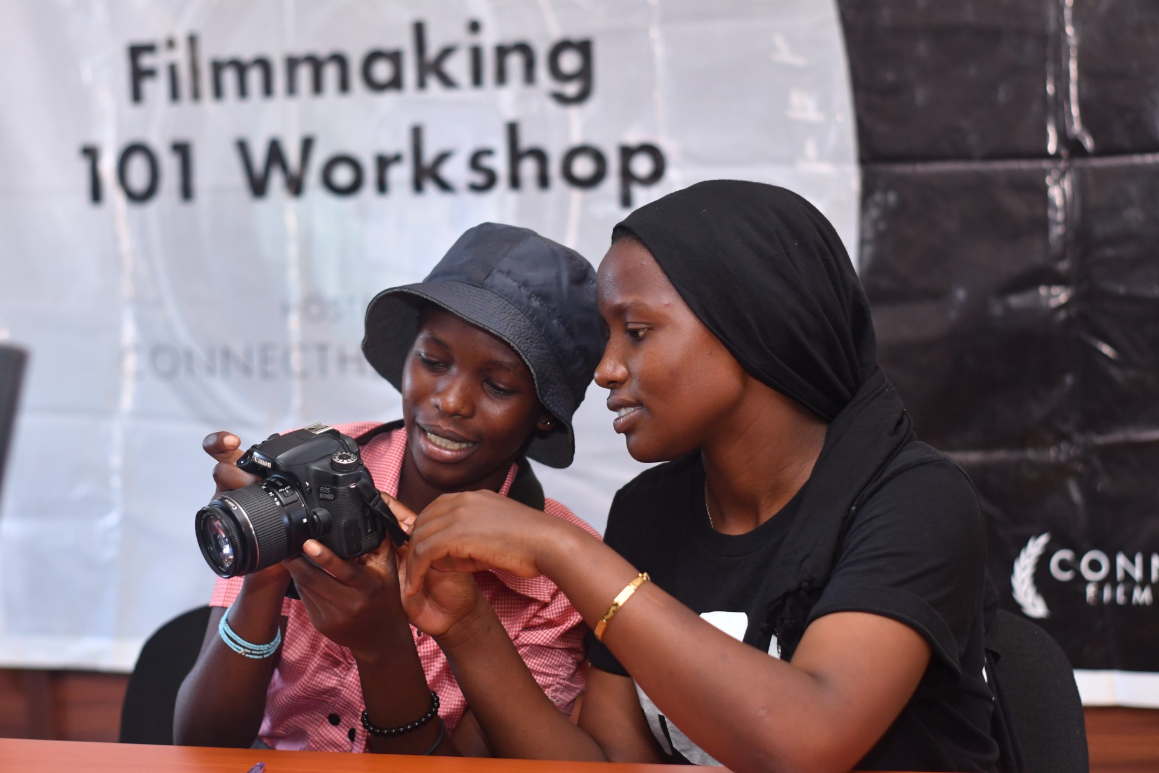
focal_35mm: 75
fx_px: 2414
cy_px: 386
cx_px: 580
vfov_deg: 18.2
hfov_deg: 27.0
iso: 800
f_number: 2.8
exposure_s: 1/160
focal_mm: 50
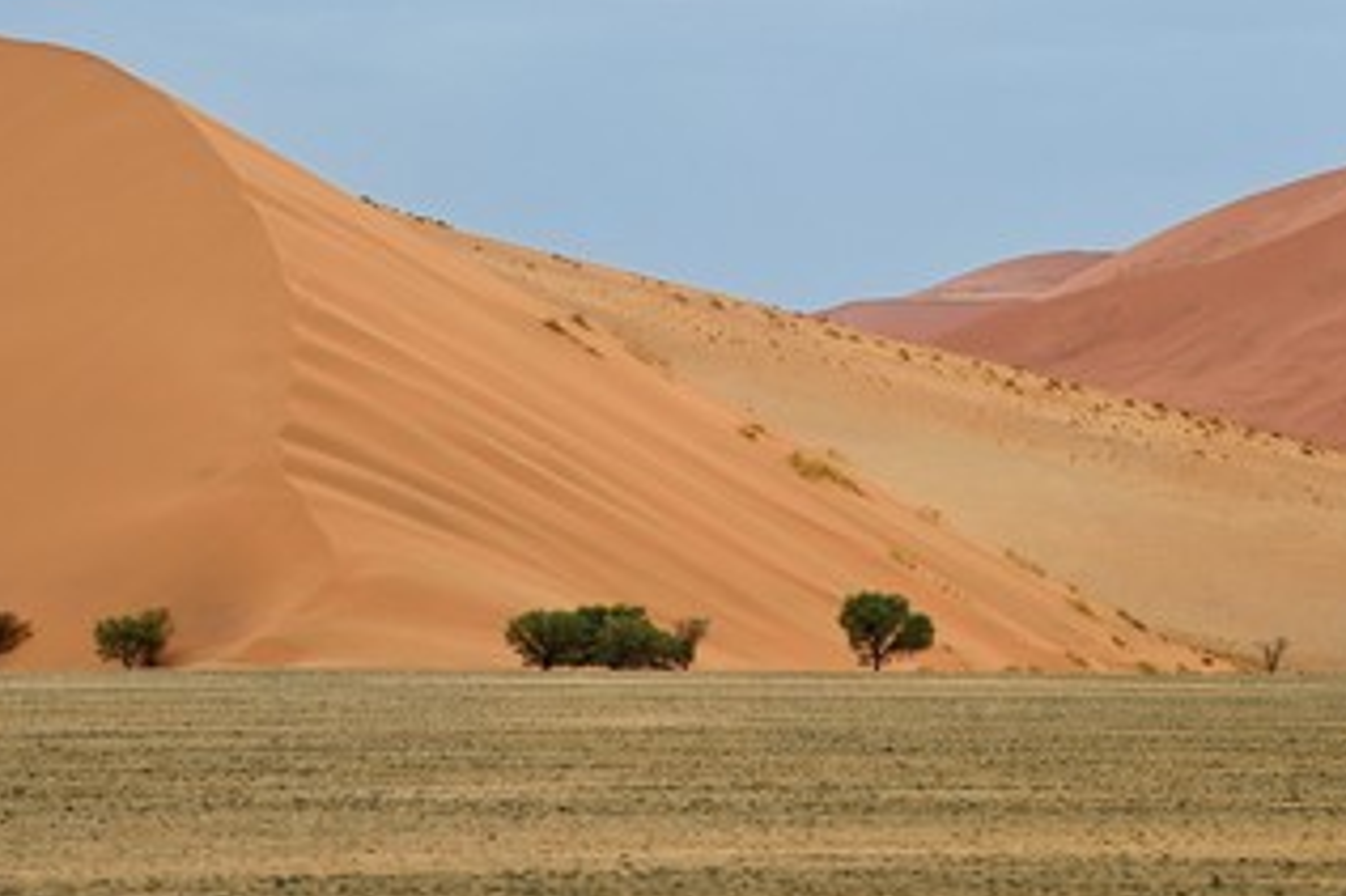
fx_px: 9902
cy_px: 382
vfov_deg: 5.2
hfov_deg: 7.8
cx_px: 667
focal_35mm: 265
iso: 800
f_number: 6.3
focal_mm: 200
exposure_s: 1/400
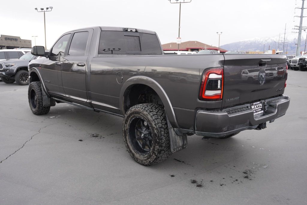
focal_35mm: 32
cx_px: 154
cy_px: 102
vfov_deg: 41.8
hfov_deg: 59.5
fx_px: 269
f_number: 4.5
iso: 100
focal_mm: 21
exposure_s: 1/80
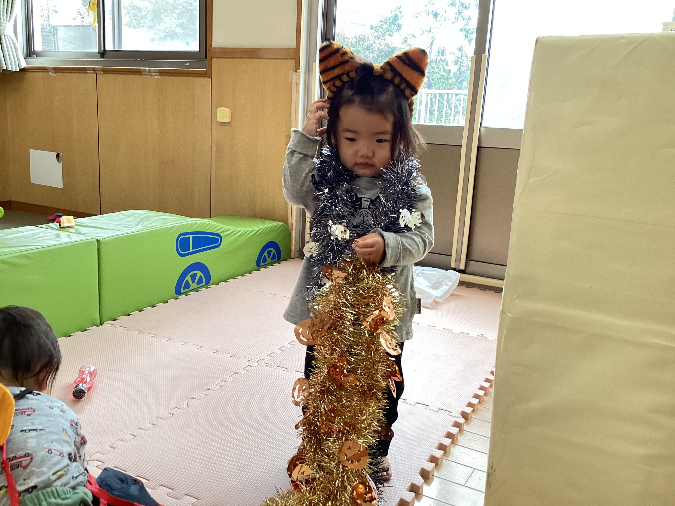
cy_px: 249
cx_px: 339
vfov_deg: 44.2
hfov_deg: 56.8
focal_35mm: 32
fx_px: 624
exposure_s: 1/100
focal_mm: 3.3
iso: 80
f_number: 2.4
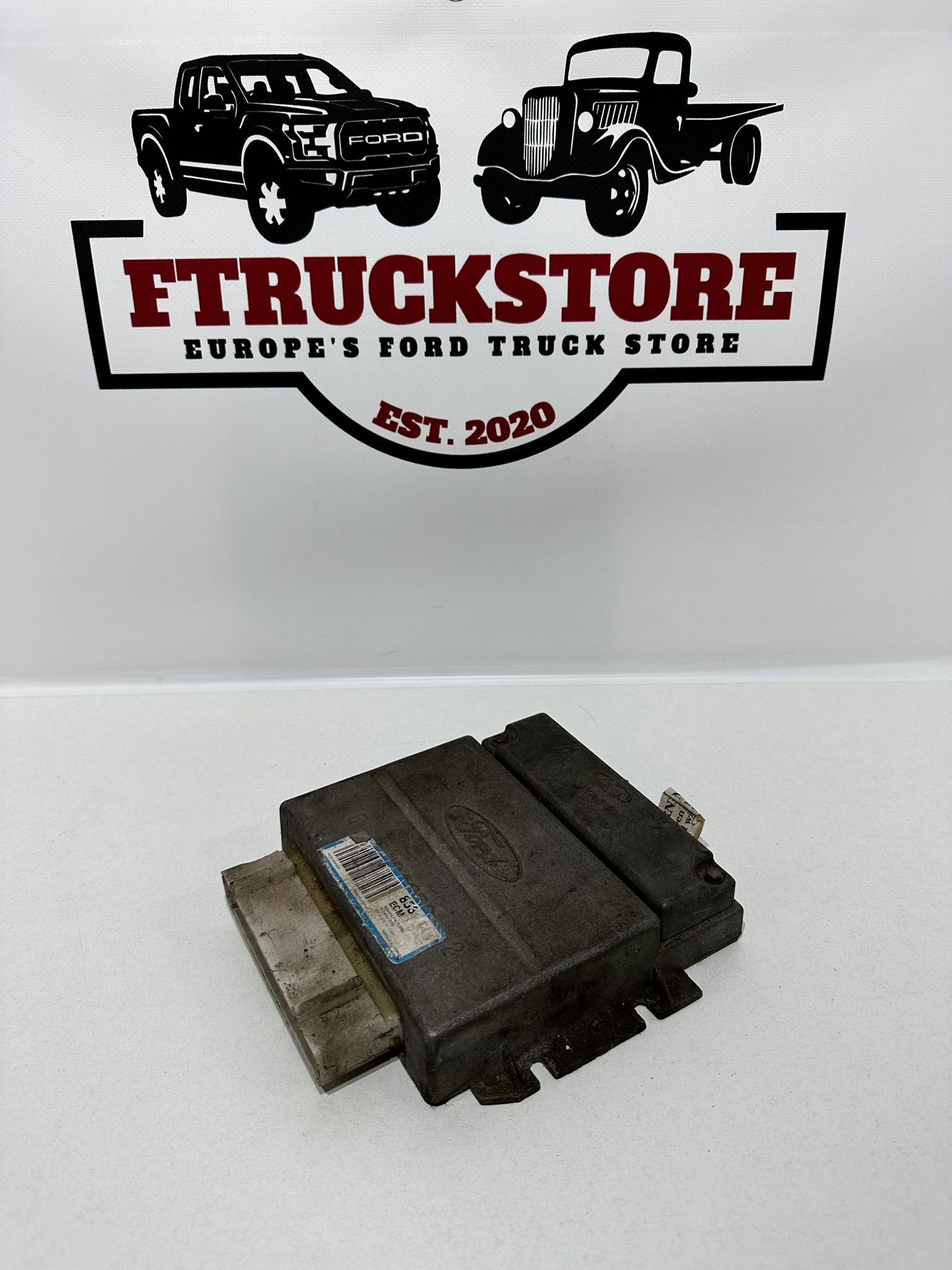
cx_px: 476
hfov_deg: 56.8
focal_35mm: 24
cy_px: 635
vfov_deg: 71.6
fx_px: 880
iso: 80
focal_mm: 6.86
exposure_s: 1/100
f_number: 1.78
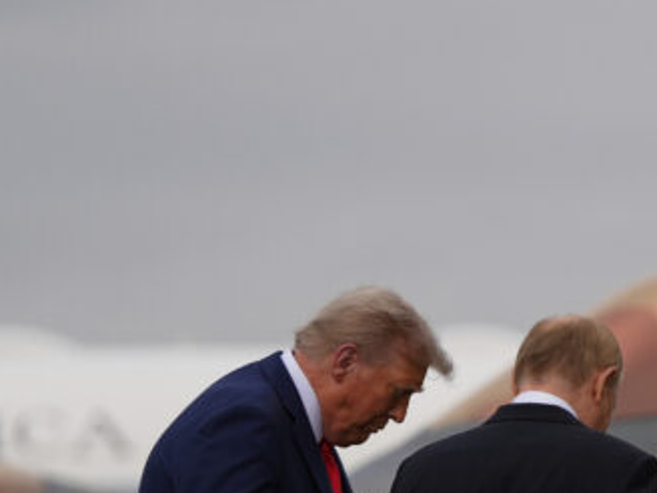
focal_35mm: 501
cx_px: 741
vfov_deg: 3.0
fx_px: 9509
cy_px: 660
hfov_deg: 3.9
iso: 125
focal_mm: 167
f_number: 3.2
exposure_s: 1/1600
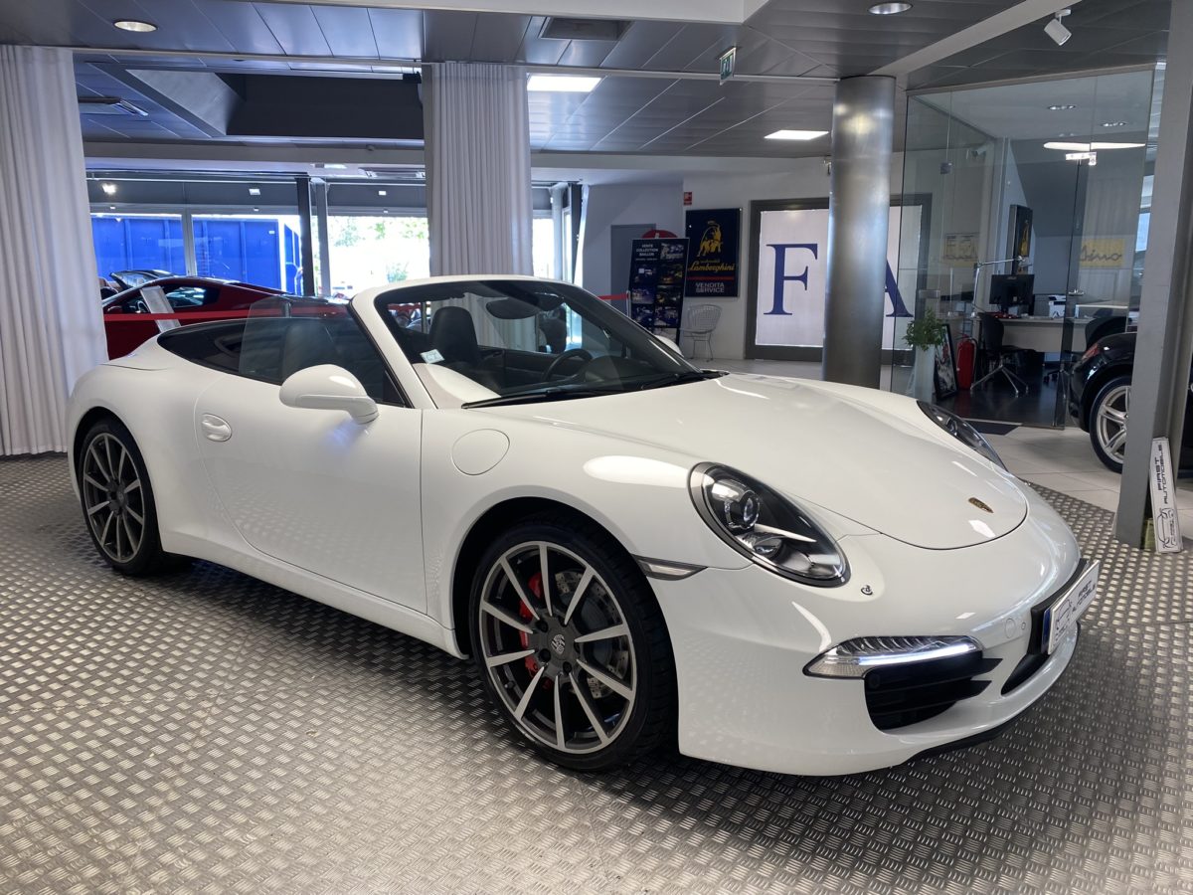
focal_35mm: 26
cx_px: 596
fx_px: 896
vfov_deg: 53.1
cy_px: 448
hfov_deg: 67.3
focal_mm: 4.25
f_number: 1.8
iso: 50
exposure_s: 1/100
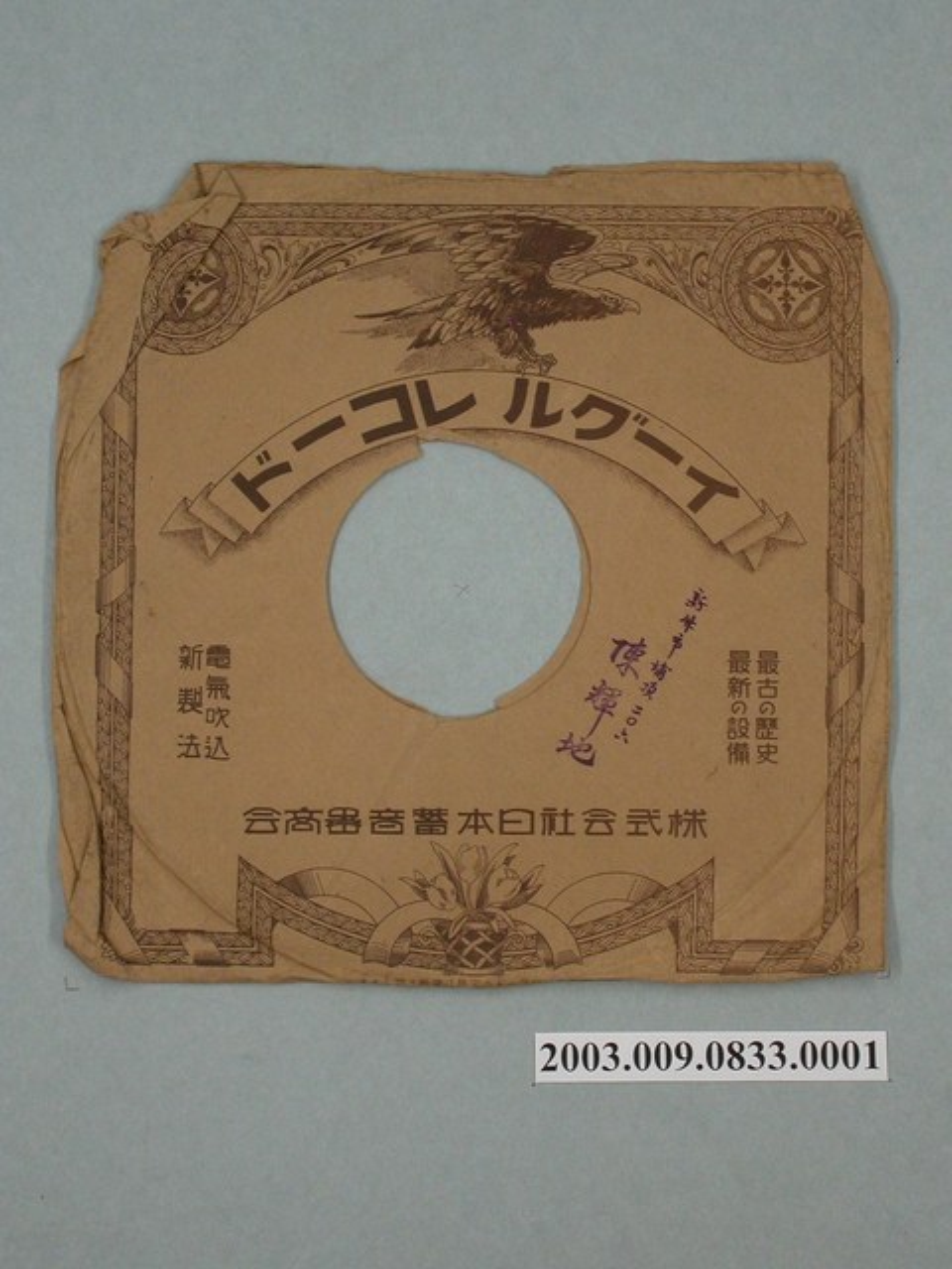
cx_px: 476
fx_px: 4364
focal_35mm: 119
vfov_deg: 16.6
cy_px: 634
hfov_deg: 12.5
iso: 100
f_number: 4.3
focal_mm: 24.6
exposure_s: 1/30
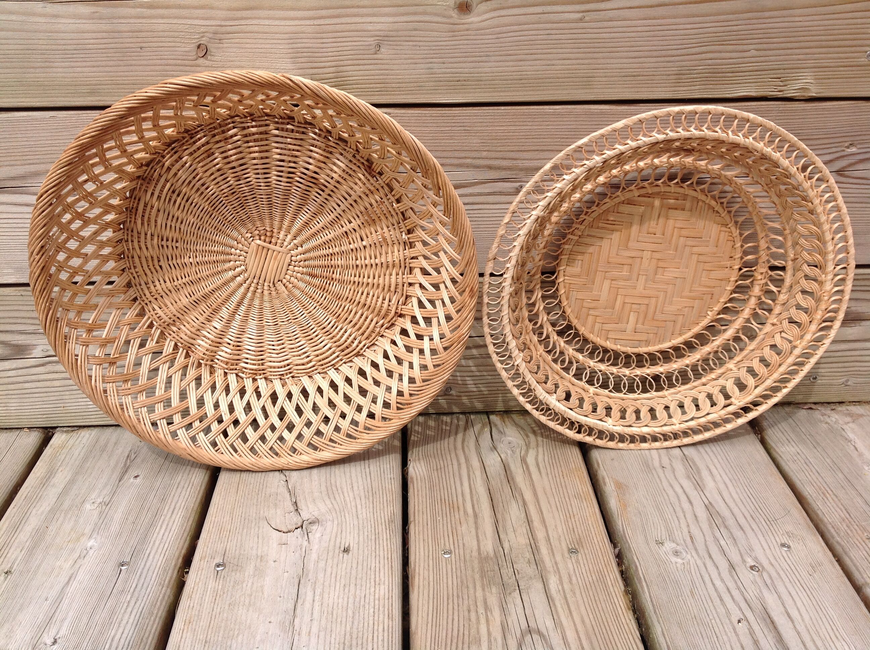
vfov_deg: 40.6
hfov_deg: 52.7
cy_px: 325
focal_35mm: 35
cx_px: 435
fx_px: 878
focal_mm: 4.28
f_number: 2.4
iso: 50
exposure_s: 1/975
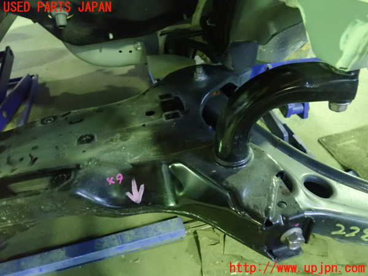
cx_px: 184
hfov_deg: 60.0
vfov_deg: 46.8
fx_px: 319
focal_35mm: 30
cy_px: 138
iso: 1600
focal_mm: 5.5
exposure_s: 1/15
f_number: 2.3
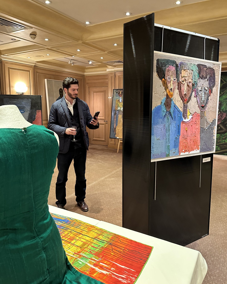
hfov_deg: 54.9
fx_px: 218
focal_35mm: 26
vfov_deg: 65.9
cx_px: 115
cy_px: 129
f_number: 1.78
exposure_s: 1/50
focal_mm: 6.86
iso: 400
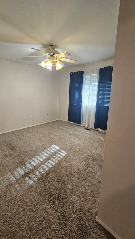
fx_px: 95
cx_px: 65
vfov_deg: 103.0
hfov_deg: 70.5
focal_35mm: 15
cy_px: 122
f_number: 2.2
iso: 160
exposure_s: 1/60
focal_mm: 2.2
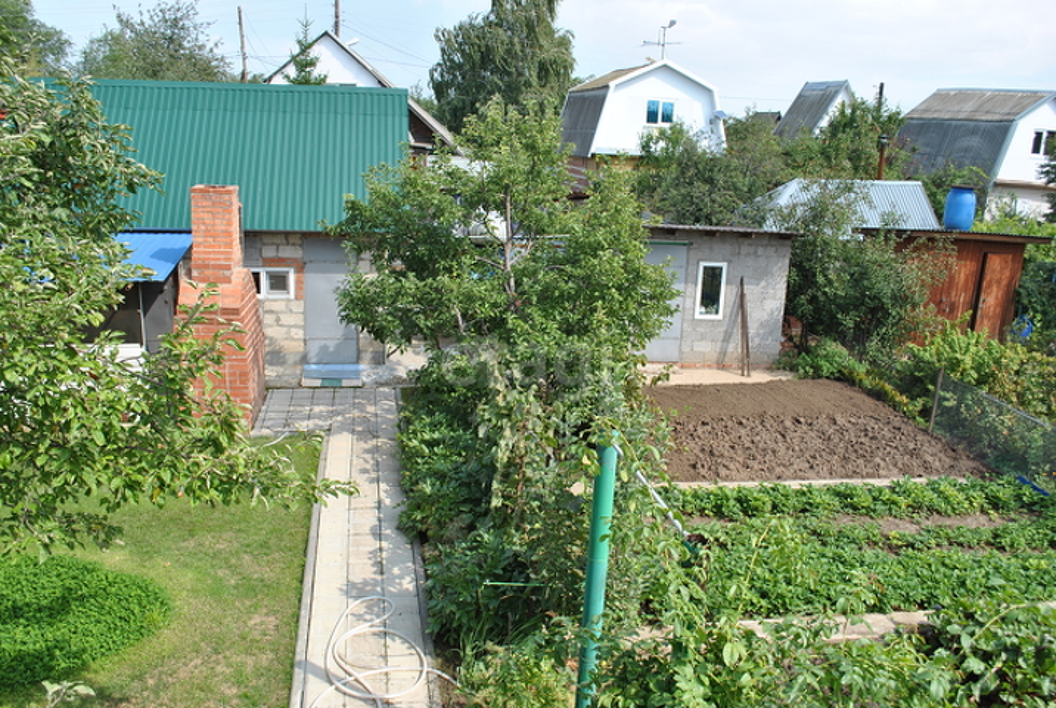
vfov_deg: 43.8
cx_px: 528
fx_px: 881
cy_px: 354
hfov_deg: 61.8
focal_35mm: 30
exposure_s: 1/200
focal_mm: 20
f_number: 7.1
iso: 100
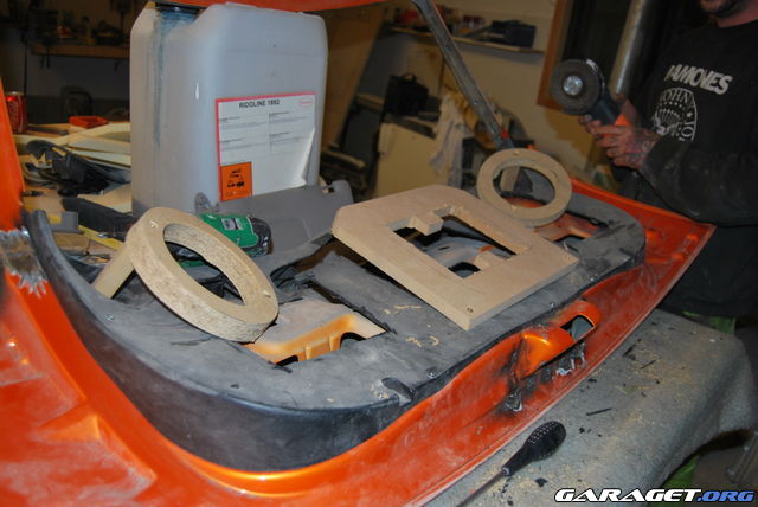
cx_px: 379
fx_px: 632
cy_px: 254
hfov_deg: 61.9
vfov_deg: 43.7
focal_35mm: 30
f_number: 3.8
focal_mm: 20
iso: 200
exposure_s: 1/60
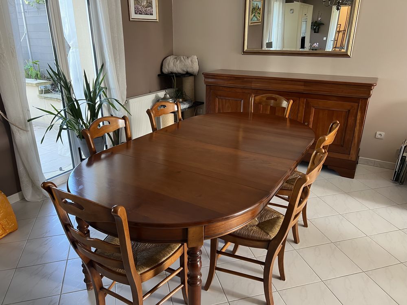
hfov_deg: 67.3
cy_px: 152
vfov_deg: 53.1
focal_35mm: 26
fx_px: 306
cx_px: 204
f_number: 1.5
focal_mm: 5.7
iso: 125
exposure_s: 1/96
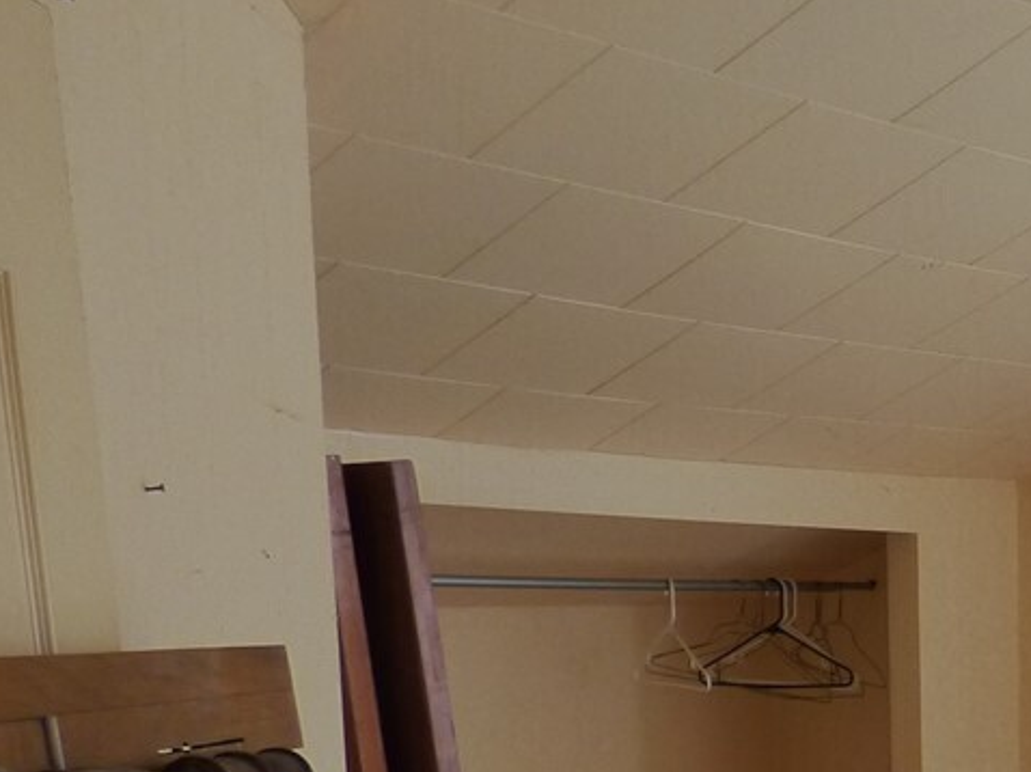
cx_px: 1301
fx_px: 1995
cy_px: 893
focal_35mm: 67
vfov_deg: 20.7
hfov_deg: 25.4
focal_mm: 3.58
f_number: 2.8
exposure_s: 1/100
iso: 160
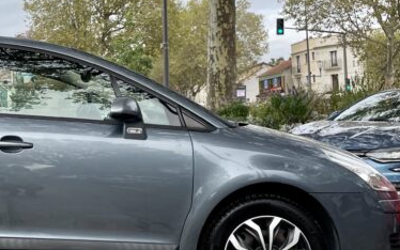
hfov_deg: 32.6
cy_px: 104
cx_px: 32
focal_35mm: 59
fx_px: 643
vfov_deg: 22.0
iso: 32
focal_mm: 4.2
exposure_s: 1/932
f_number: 1.6
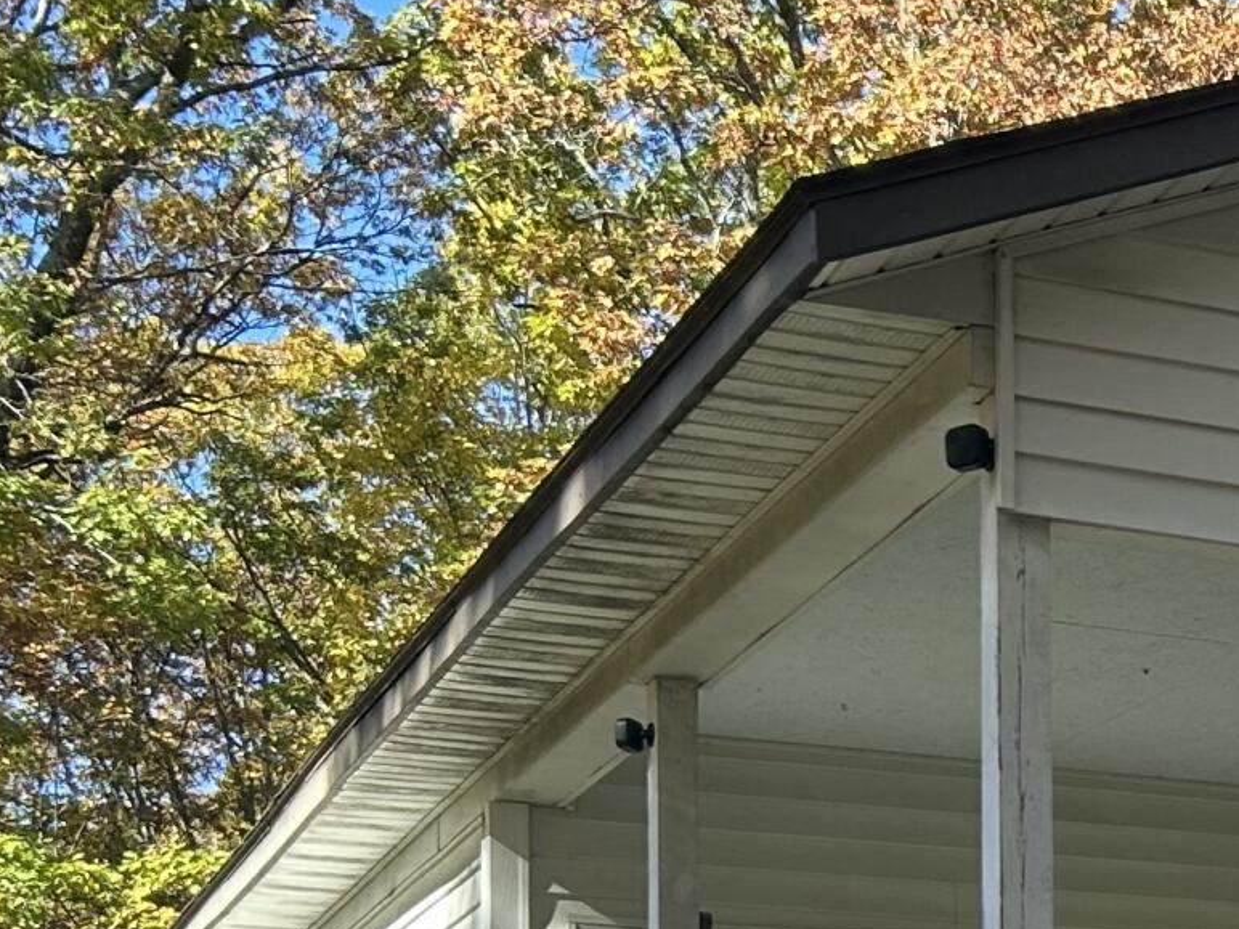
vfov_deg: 13.9
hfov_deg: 17.4
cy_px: 1330
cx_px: 1881
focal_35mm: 101
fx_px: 3615
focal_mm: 5.7
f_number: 1.5
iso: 50
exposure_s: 1/572
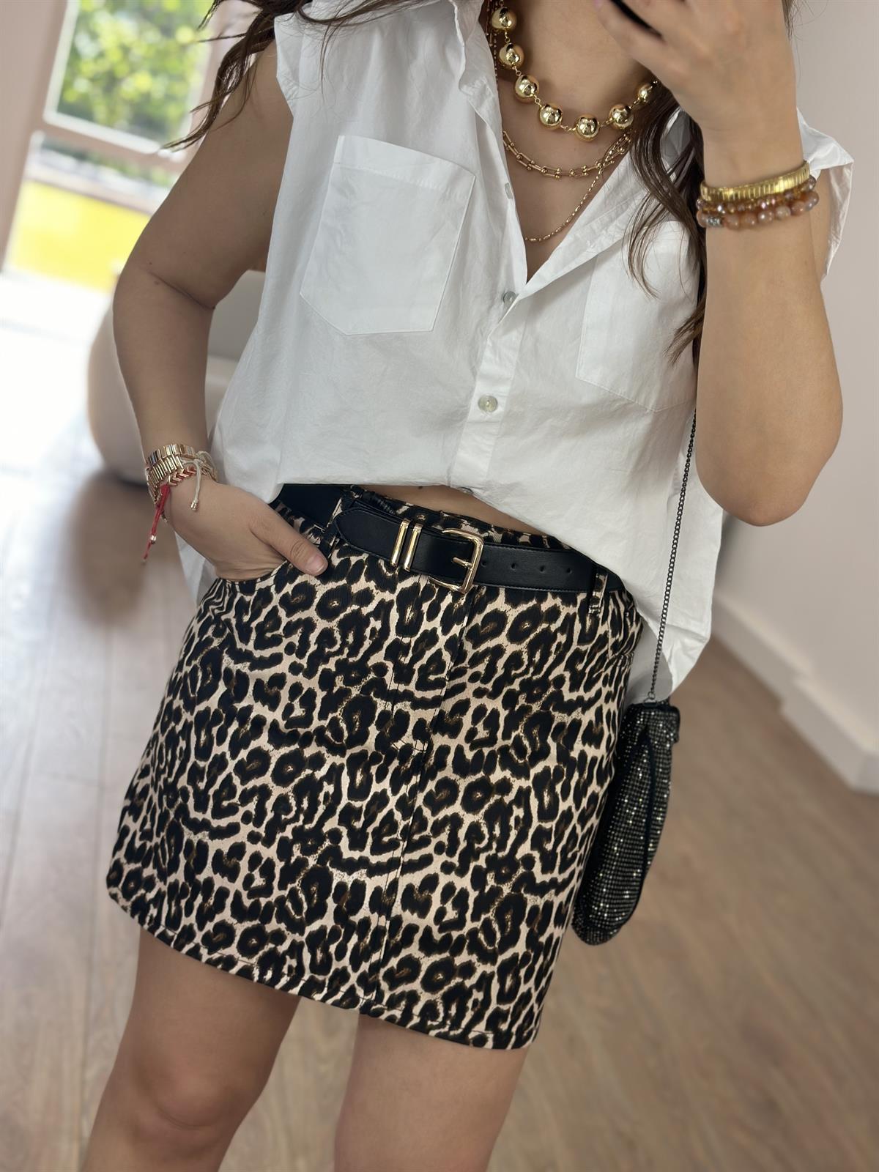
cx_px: 440
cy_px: 586
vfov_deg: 39.7
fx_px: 1625
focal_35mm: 48
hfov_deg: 30.3
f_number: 1.78
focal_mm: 6.86
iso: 80
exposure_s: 1/245
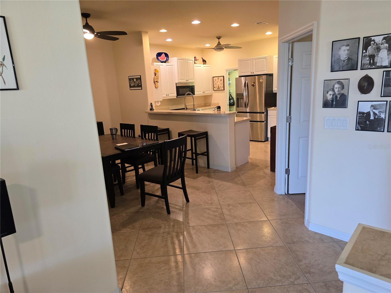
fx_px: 260
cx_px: 196
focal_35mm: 23
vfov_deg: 58.9
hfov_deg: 73.9
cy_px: 146
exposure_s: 1/120
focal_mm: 6.3
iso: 400
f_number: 1.7
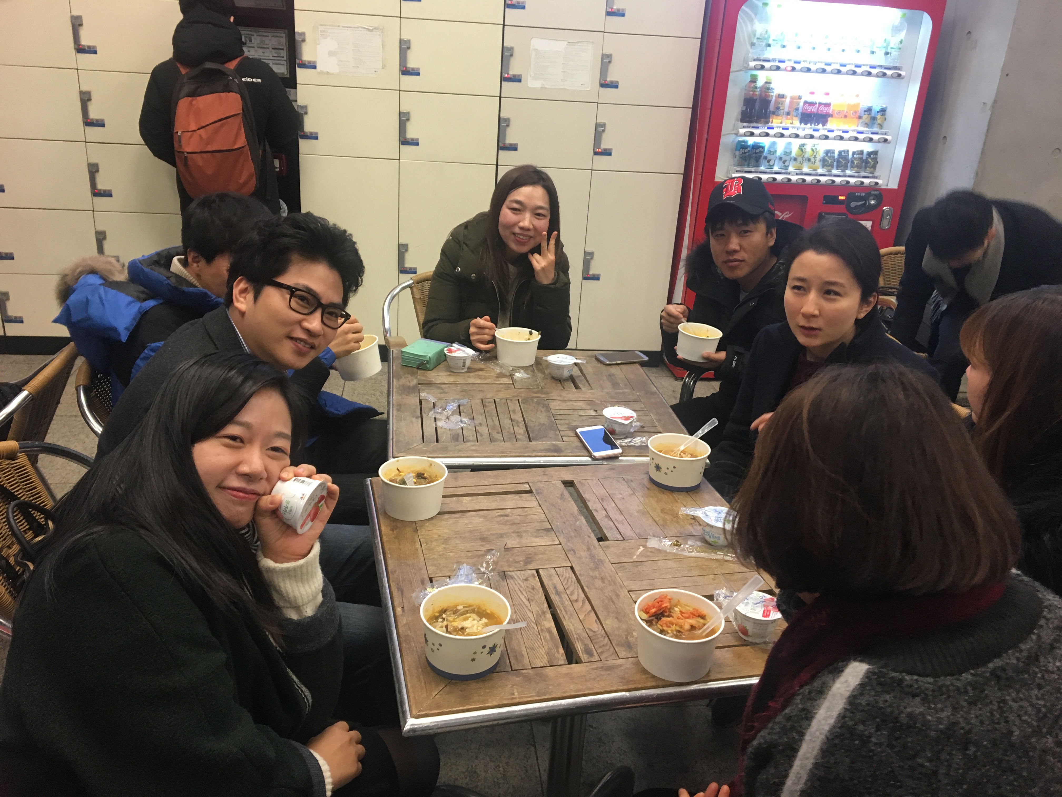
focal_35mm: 29
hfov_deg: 61.7
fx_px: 890
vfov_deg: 48.2
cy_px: 398
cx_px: 531
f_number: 2.2
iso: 100
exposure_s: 1/30
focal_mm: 4.15
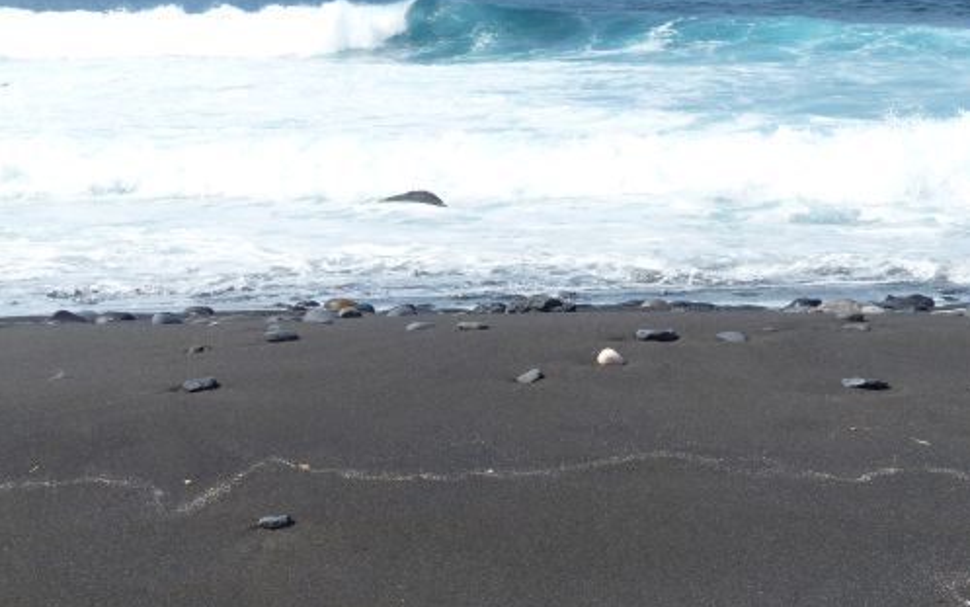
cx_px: 486
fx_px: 2116
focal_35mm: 80
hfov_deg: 25.8
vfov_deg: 16.3
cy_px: 276
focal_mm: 13.5
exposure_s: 1/1300
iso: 100
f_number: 4
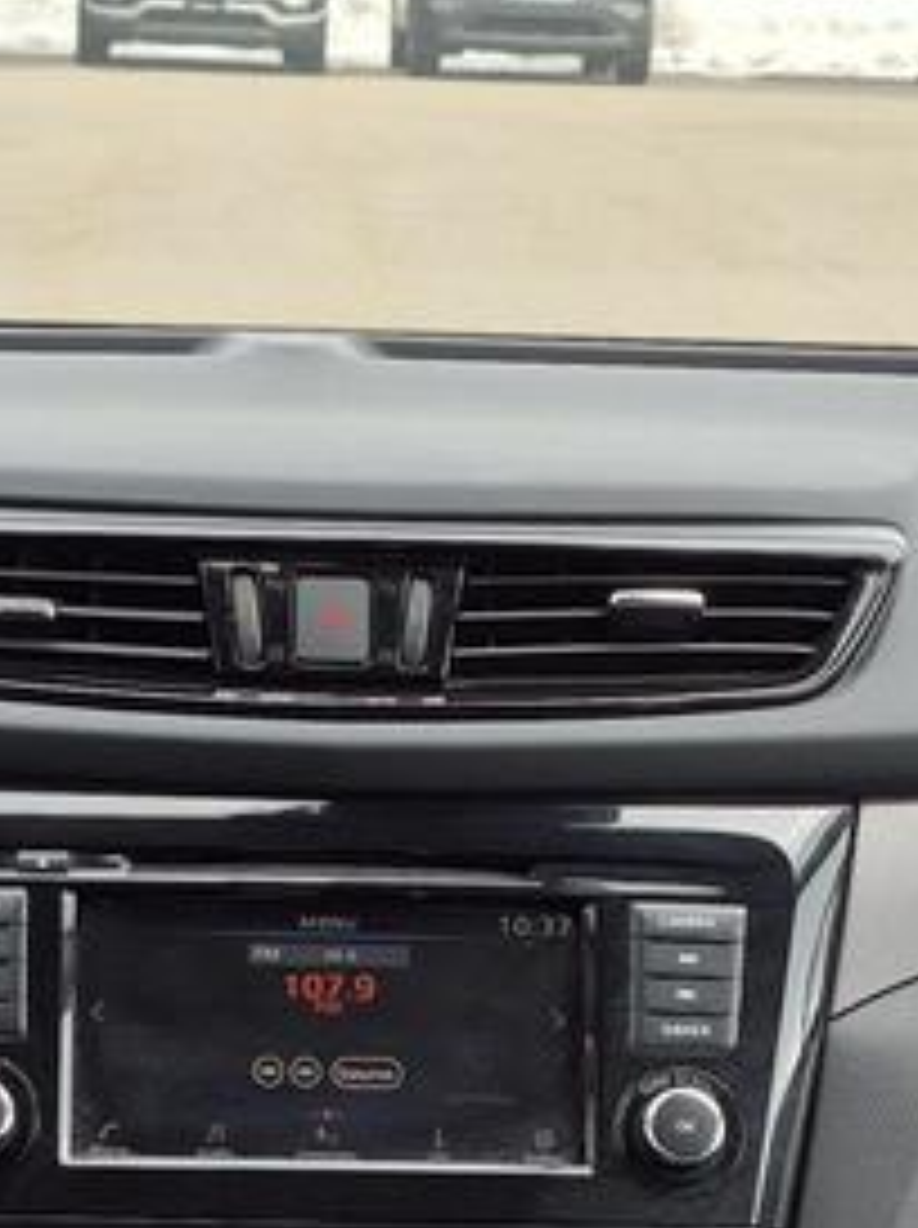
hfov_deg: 13.6
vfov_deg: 18.0
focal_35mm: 108
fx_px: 3828
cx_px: 284
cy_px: 1057
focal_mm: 5.4
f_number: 1.8
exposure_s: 1/322
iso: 25
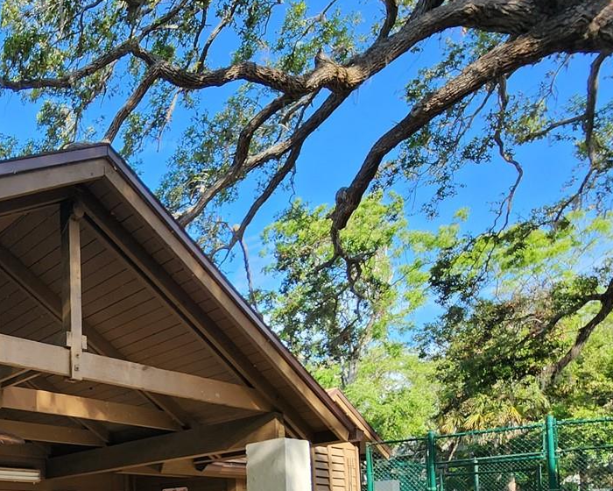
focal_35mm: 29
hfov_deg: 48.3
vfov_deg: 42.4
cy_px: 503
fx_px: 526
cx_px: -17
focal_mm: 2.2
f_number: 2.2
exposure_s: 1/424
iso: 50
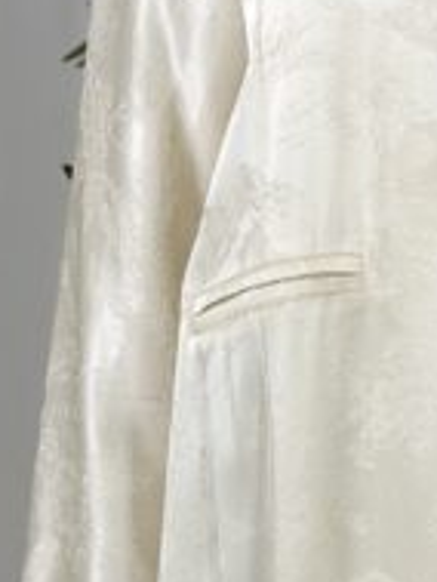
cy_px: -43
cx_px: 637
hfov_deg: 7.2
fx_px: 3413
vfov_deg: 9.6
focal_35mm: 203
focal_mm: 6.76
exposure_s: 1/837
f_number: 1.78
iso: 64
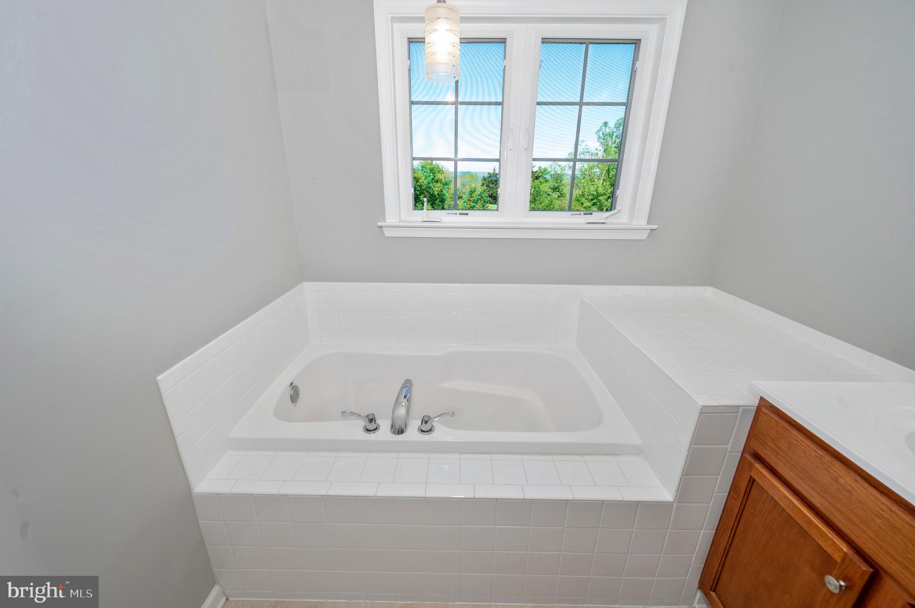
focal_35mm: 14
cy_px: 304
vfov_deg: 81.1
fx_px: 356
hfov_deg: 104.3
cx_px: 458
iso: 320
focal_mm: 14
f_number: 8
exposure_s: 1/80
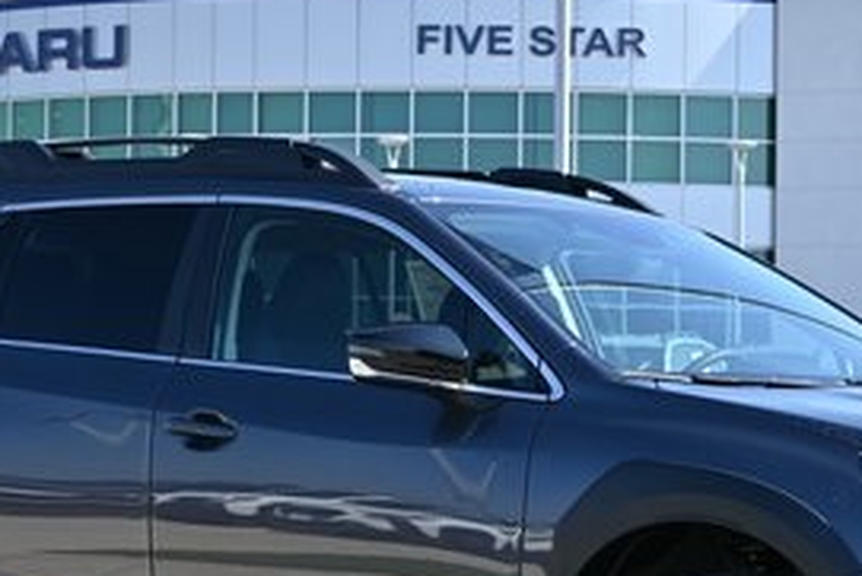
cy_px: 377
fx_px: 2975
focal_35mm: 124
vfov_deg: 11.0
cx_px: 528
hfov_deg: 16.5
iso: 180
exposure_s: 1/1000
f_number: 4.2
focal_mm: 35
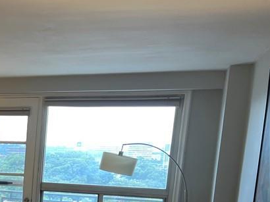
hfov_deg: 26.4
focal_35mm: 65
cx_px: -58
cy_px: 236
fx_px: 507
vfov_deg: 21.1
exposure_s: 1/60
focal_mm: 5.7
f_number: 1.5
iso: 80
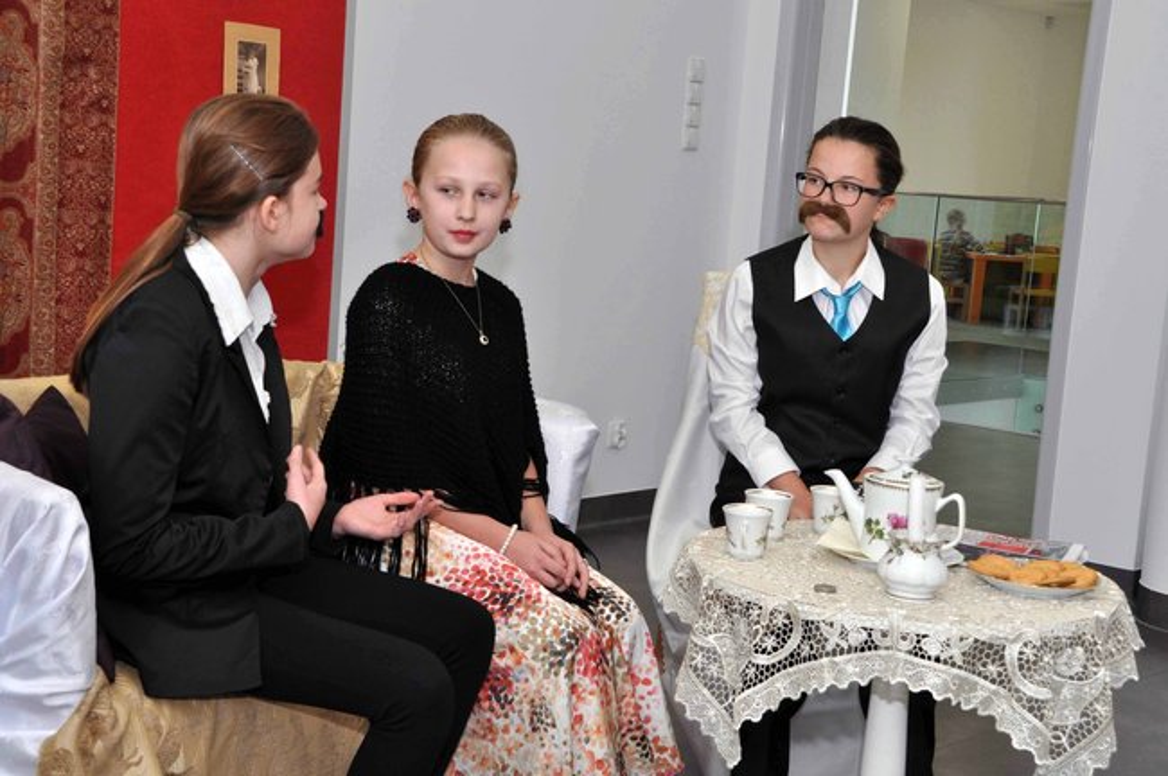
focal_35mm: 54
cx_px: 584
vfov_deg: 25.0
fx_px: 1750
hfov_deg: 36.9
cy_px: 388
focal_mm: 36
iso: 800
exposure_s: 1/60
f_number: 13
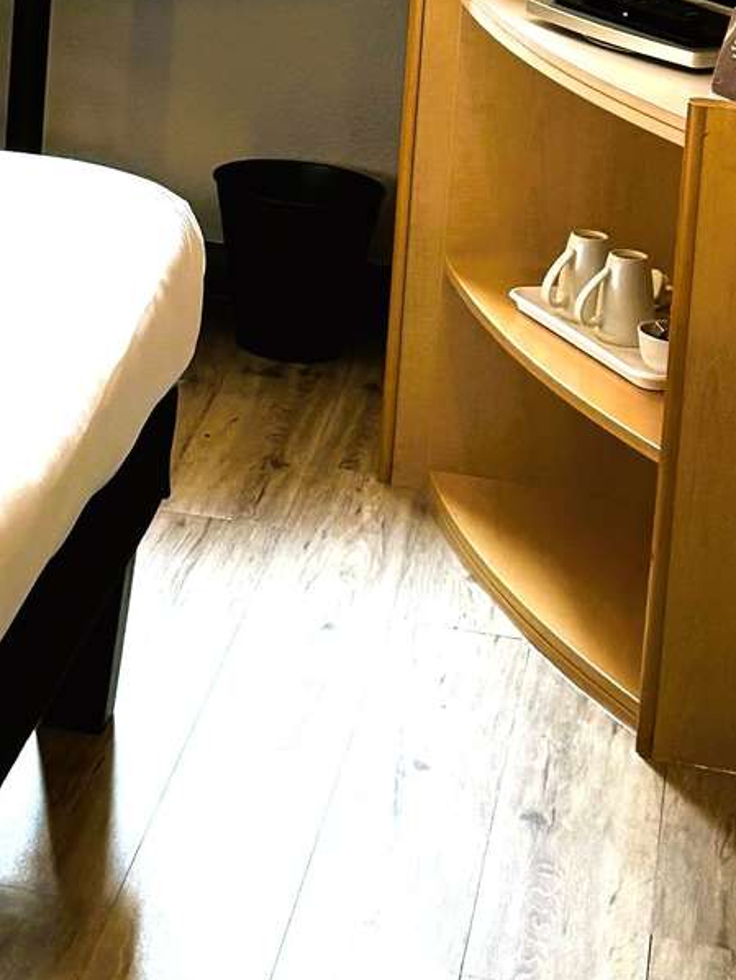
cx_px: -262
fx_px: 2521
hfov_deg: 15.7
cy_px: -220
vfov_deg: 20.5
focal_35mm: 89
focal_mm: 5.96
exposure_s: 1/50
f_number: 1.6
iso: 100
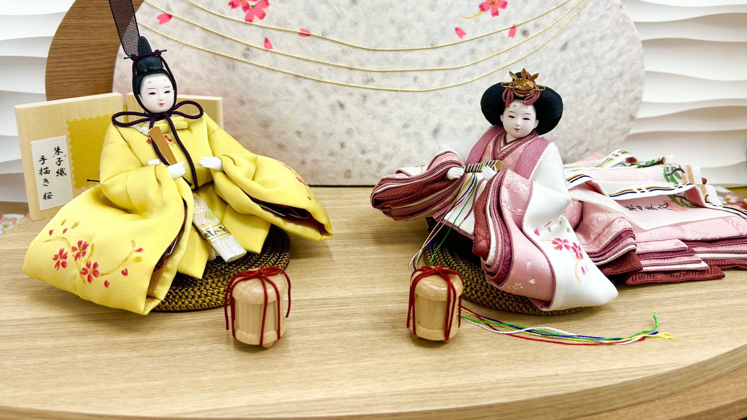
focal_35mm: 29
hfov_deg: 66.1
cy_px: 145
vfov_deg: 39.8
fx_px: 574
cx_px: 379
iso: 50
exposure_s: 1/120
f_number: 1.5
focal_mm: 5.7
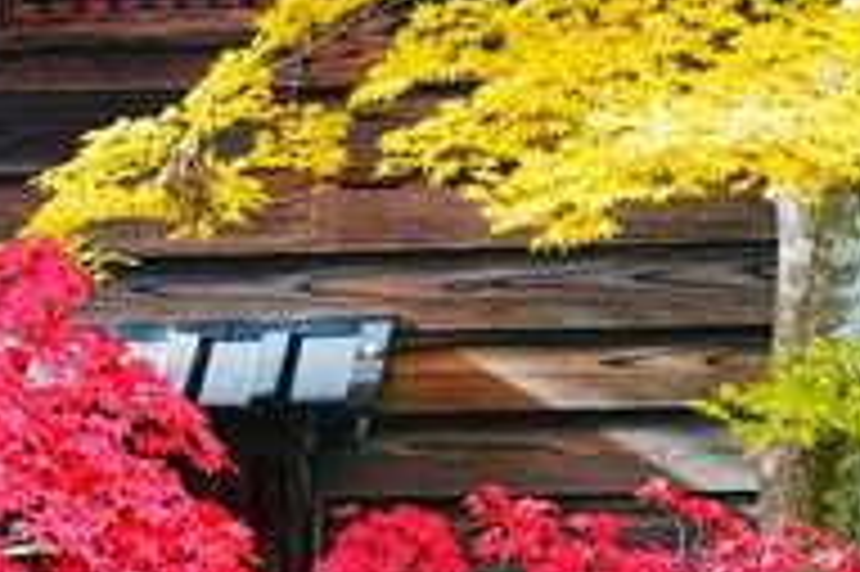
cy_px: 191
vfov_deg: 3.4
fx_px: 9571
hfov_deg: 5.1
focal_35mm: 401
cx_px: 491
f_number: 6.3
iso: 1250
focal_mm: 191
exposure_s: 1/200
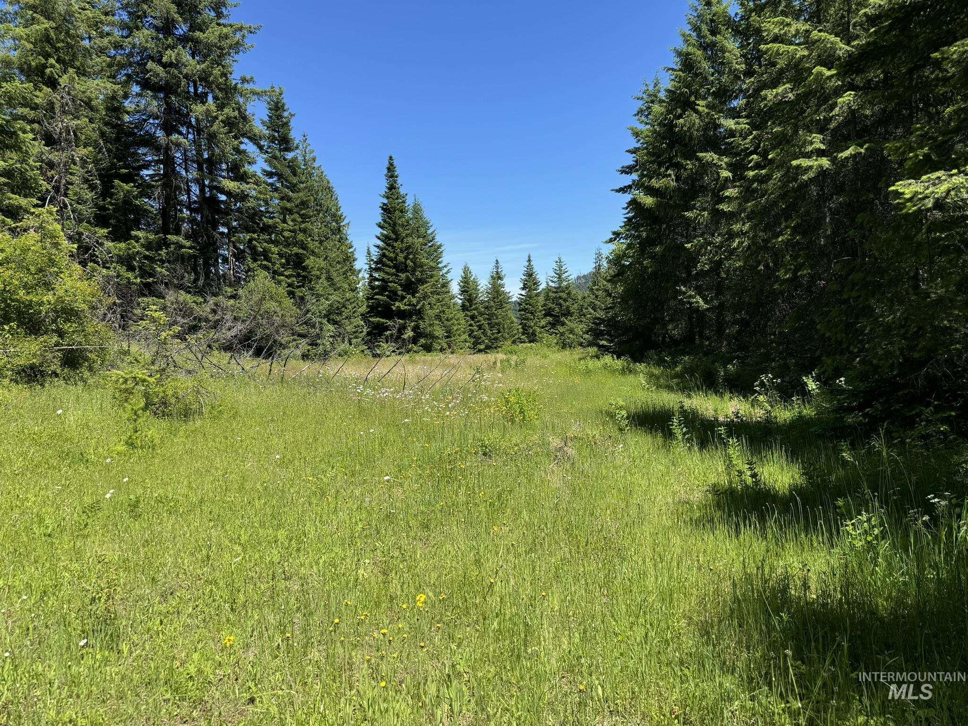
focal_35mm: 24
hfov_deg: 71.6
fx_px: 671
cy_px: 363
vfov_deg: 56.8
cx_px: 484
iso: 80
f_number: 1.78
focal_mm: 6.76
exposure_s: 1/2710
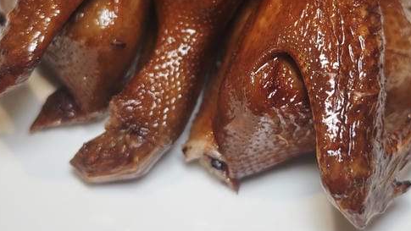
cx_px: 252
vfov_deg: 19.1
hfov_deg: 33.7
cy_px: 24
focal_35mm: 62
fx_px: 676
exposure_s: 1/100
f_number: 2
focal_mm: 8.72
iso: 200
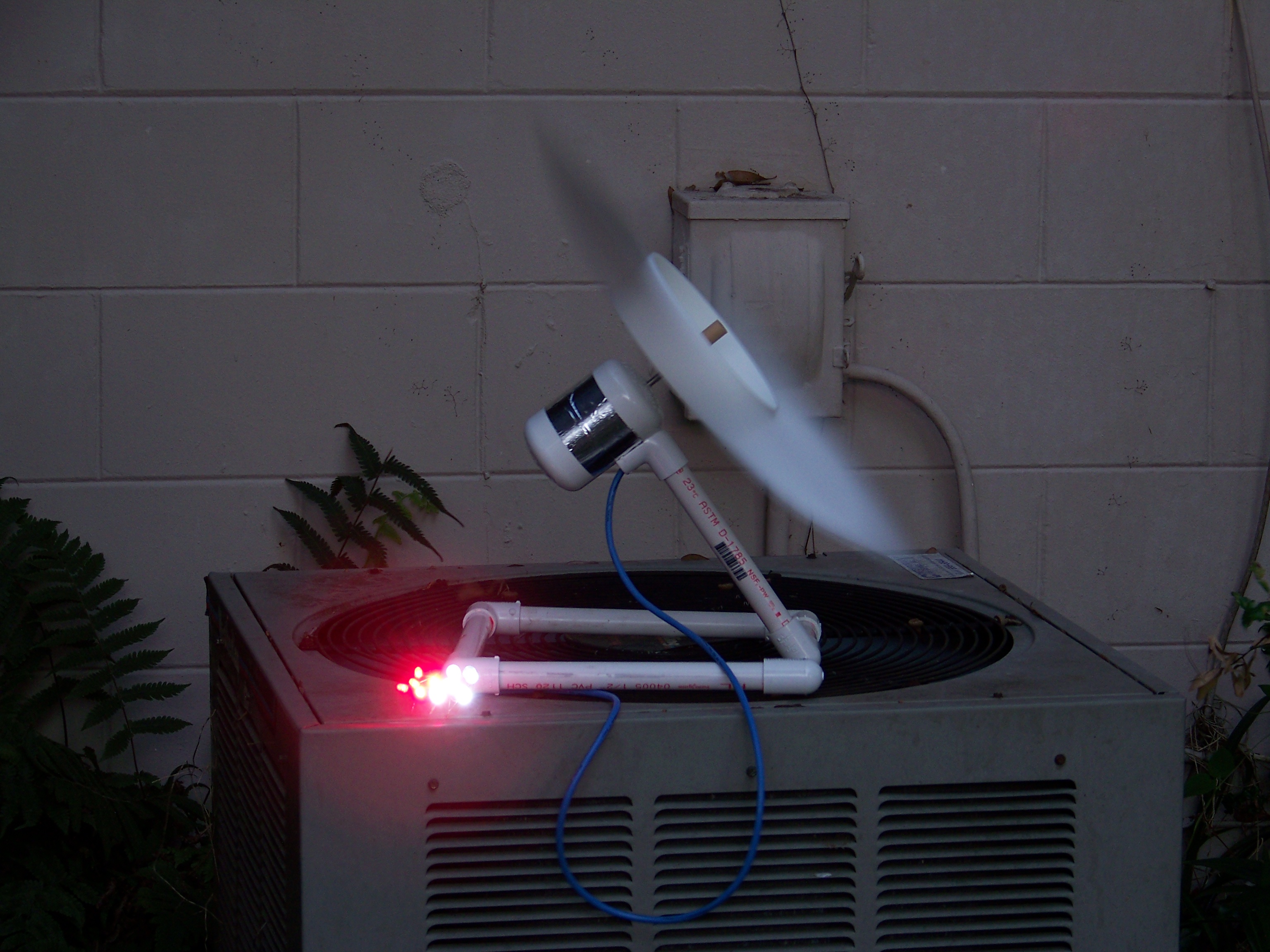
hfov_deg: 15.6
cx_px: 635
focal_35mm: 126
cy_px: 476
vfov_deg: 11.8
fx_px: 4623
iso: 64
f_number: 3.2
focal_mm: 21.1
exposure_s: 1/2
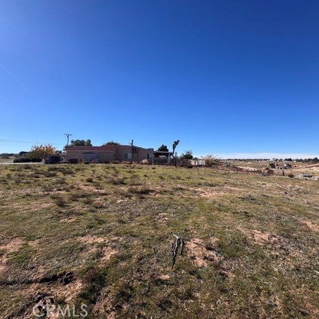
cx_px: 176
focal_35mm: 17
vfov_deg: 84.0
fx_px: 177
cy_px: 156
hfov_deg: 83.7
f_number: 2.2
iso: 50
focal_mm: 2.22
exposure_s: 1/2415
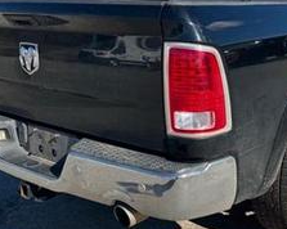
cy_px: 94
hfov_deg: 34.6
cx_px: 218
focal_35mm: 53
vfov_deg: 28.5
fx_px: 450
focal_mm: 6.76
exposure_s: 1/3413
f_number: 1.78
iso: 80
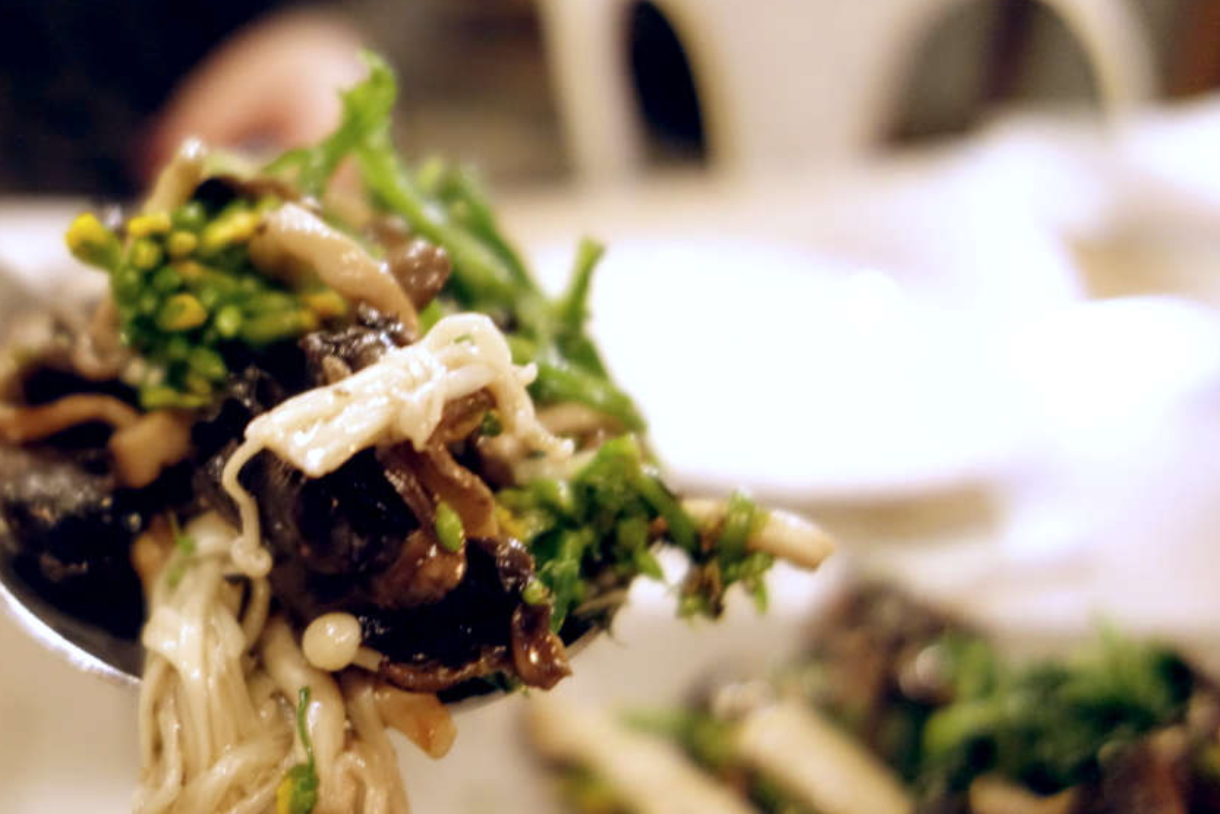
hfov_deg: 44.2
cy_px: 419
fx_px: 1458
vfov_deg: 31.2
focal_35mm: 43
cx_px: 331
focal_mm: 10.4
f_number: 2
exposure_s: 1/30
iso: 800
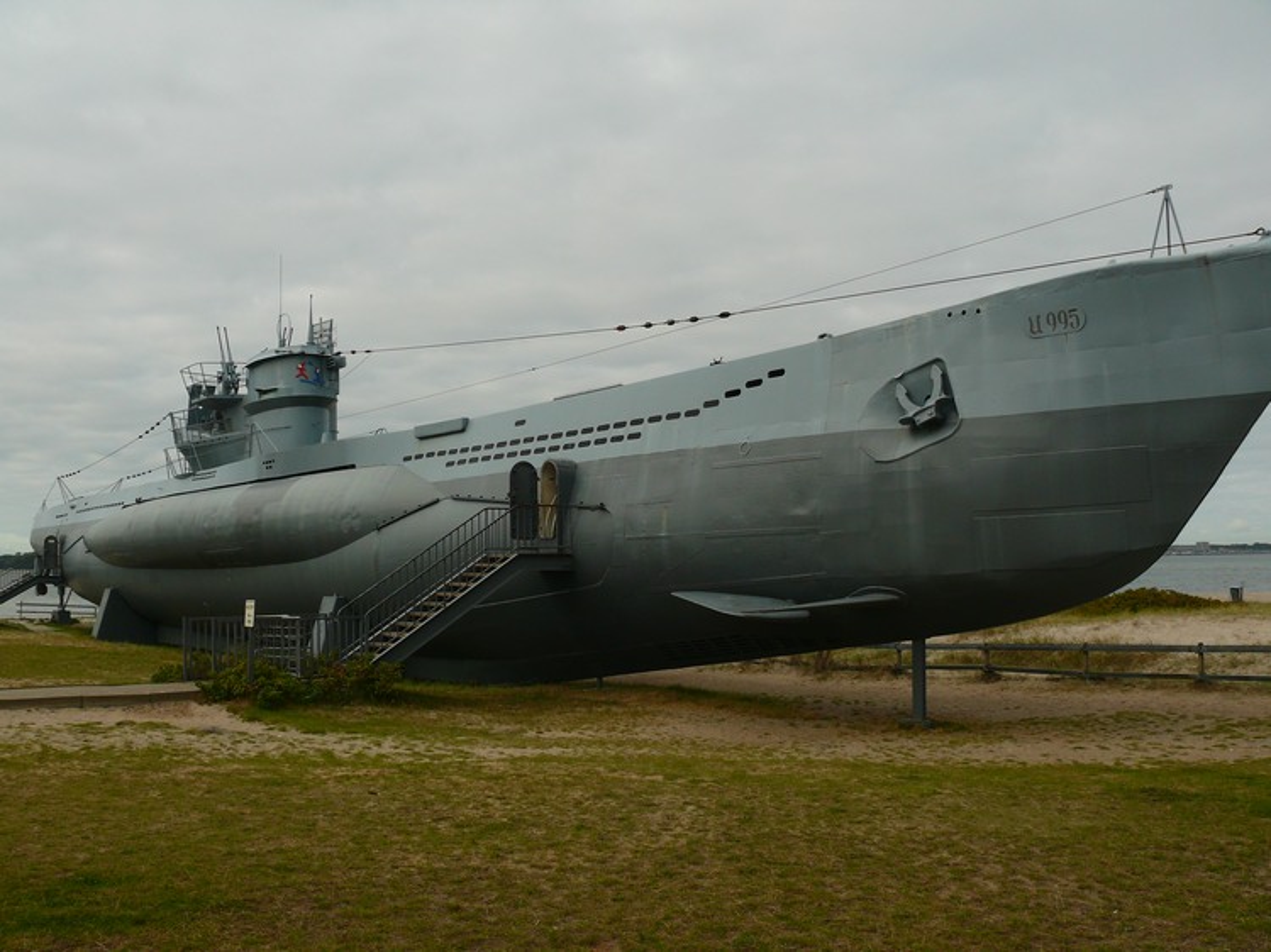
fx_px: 1285
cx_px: 636
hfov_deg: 52.6
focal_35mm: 35
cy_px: 476
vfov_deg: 40.7
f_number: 4.5
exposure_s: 1/200
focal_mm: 7.4
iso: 100
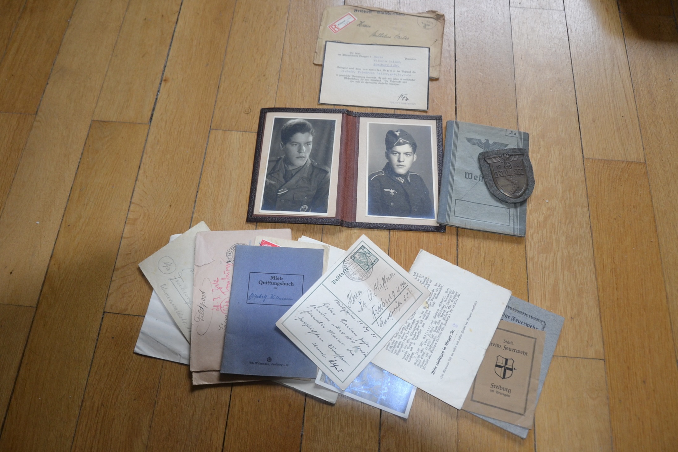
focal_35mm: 27
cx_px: 339
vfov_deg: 47.9
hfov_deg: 67.4
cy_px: 226
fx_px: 508
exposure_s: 1/60
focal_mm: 18
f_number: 3.5
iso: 900
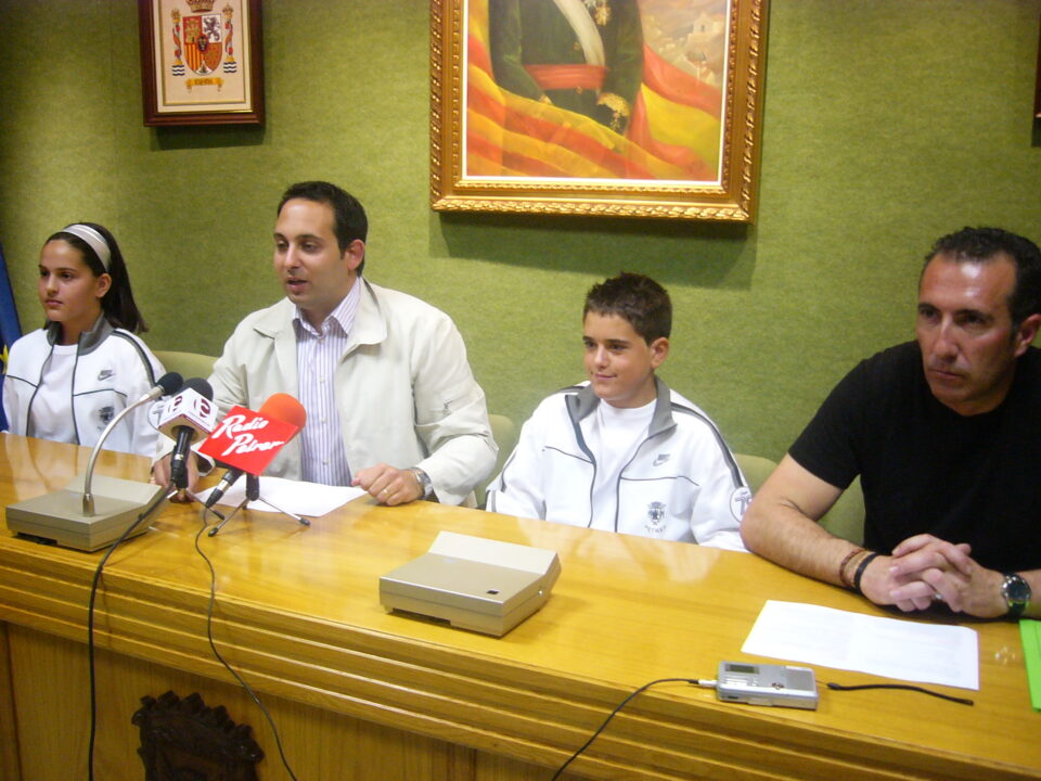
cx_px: 520
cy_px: 390
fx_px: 1053
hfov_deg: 52.6
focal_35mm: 35
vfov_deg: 40.7
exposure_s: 1/15
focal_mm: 5.8
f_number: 2.8
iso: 200
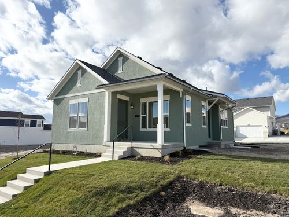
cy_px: 108
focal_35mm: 24
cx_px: 144
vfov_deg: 56.8
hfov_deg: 71.6
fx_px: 200
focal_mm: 6.76
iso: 80
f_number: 1.78
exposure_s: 1/7353
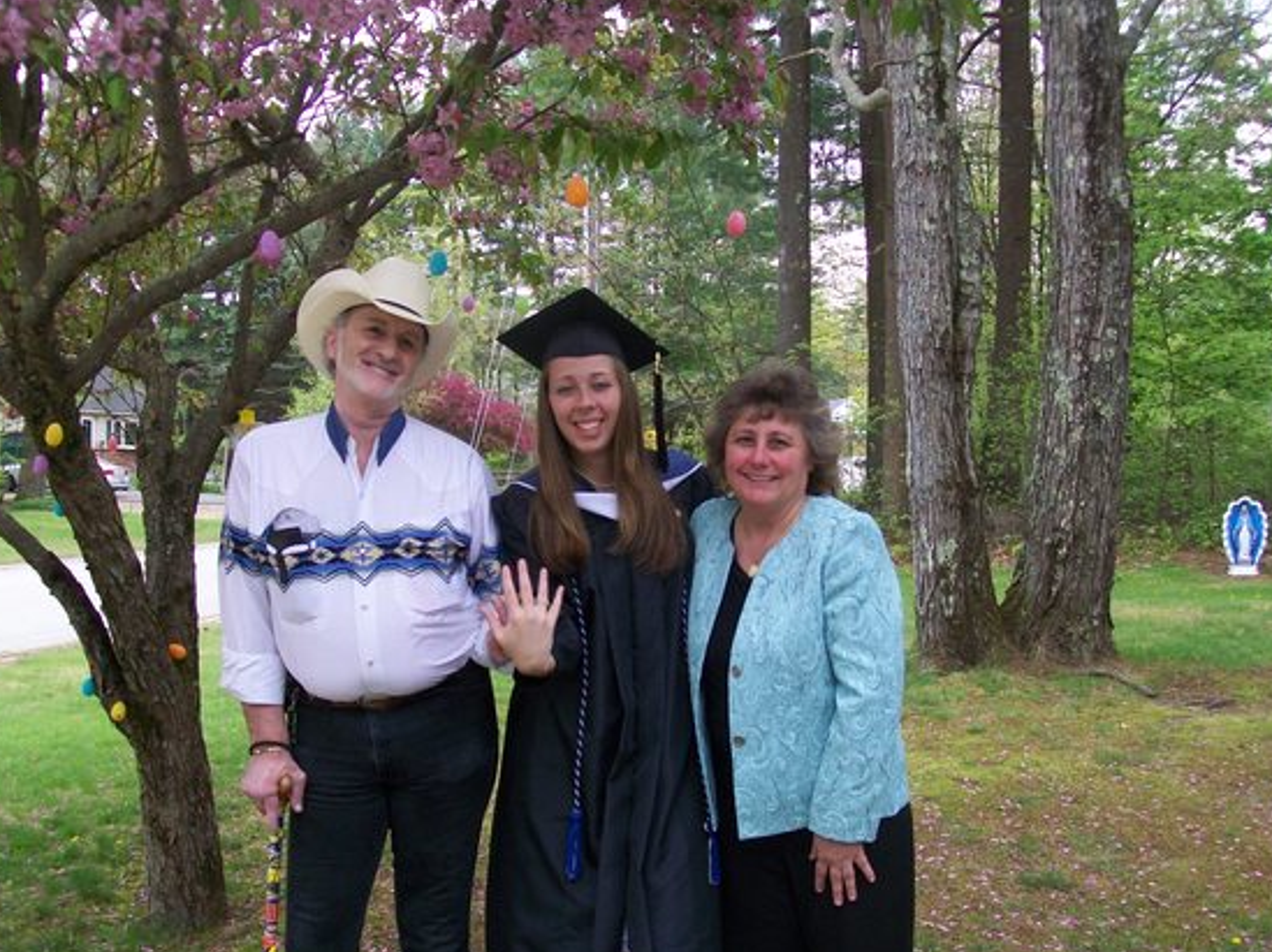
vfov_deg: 34.3
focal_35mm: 42
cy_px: 500
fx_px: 1542
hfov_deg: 44.8
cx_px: 595
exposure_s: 1/200
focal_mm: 6
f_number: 2.7
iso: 64
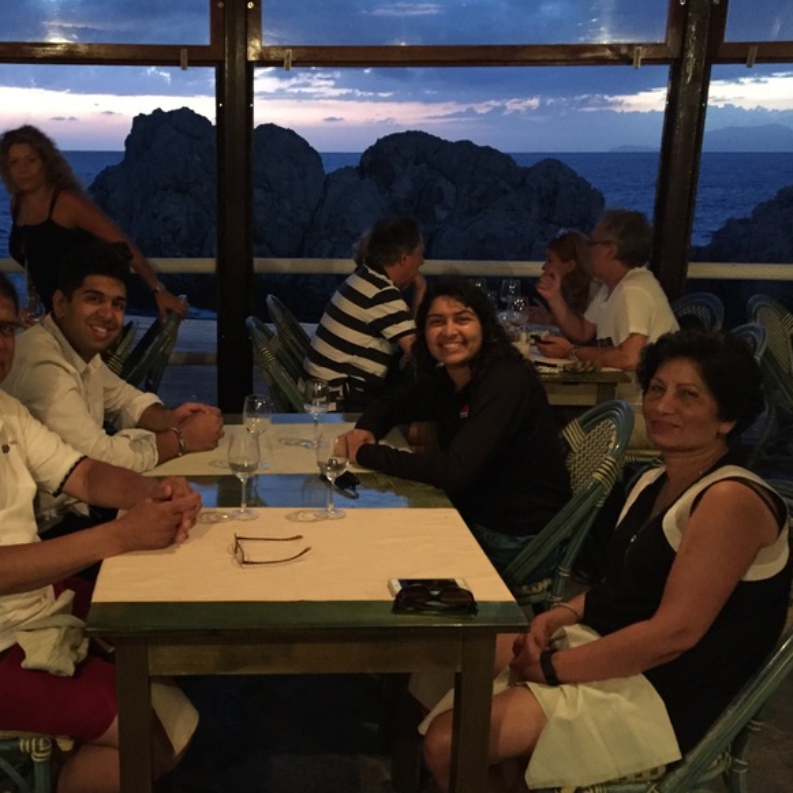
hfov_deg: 41.3
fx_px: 1037
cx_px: 264
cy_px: 448
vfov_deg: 41.8
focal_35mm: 40
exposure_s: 1/17
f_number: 2.2
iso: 640
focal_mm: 4.15
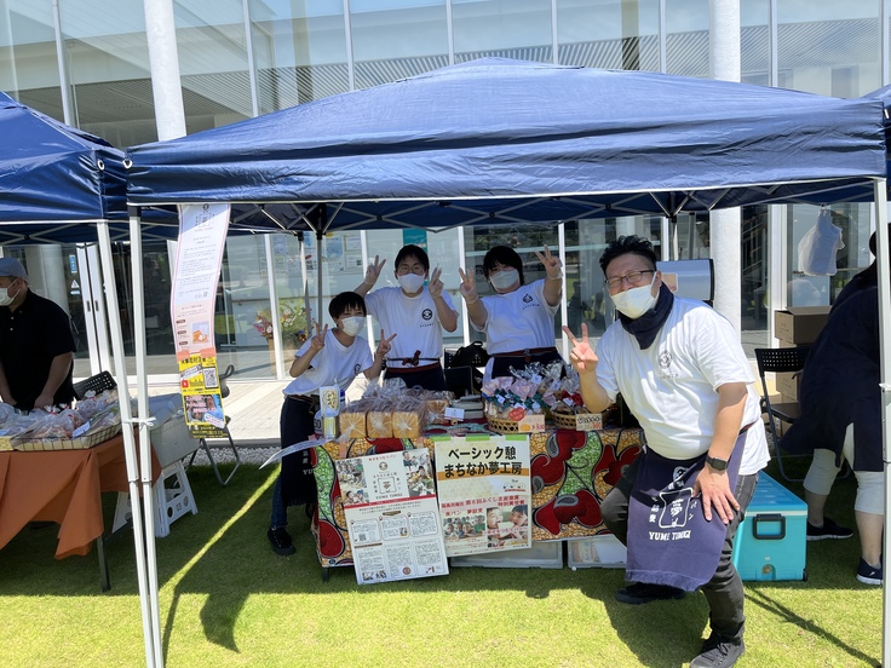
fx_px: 669
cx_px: 446
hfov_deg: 67.3
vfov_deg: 53.1
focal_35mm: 26
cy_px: 334
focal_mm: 5.1
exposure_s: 1/1862
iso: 50
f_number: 1.6
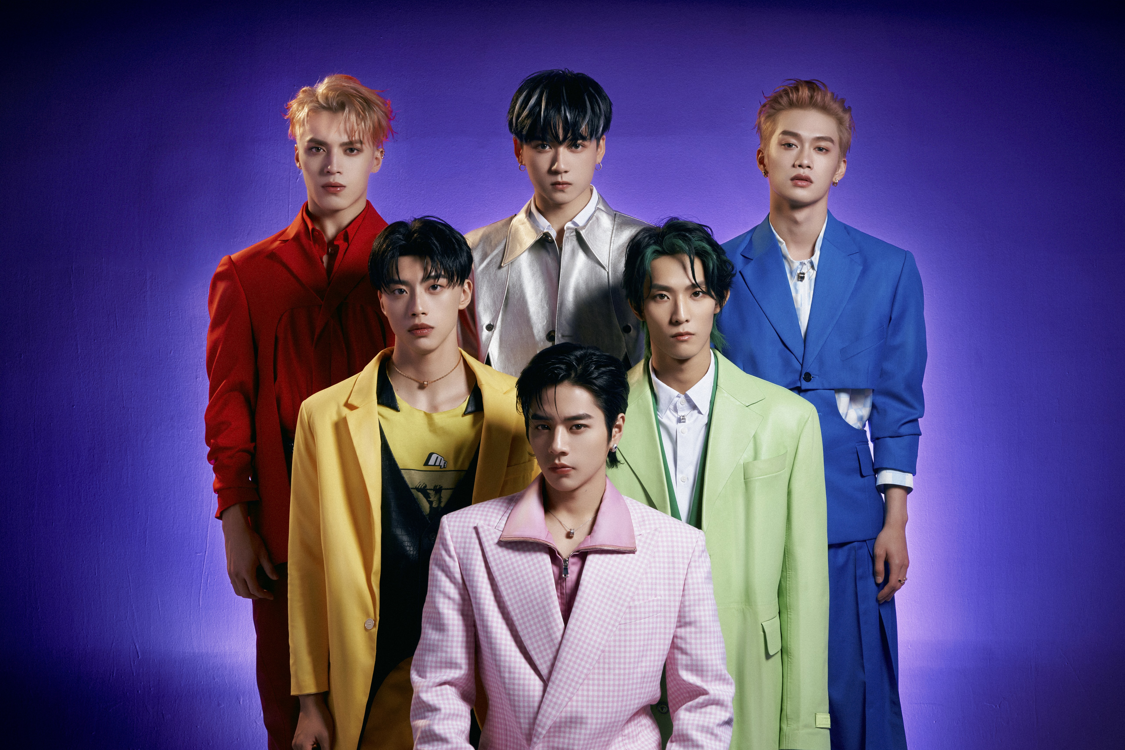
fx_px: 2187
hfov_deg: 28.8
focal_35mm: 70
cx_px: 562
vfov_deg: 19.5
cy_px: 375
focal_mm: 70
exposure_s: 1/250
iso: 800
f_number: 14
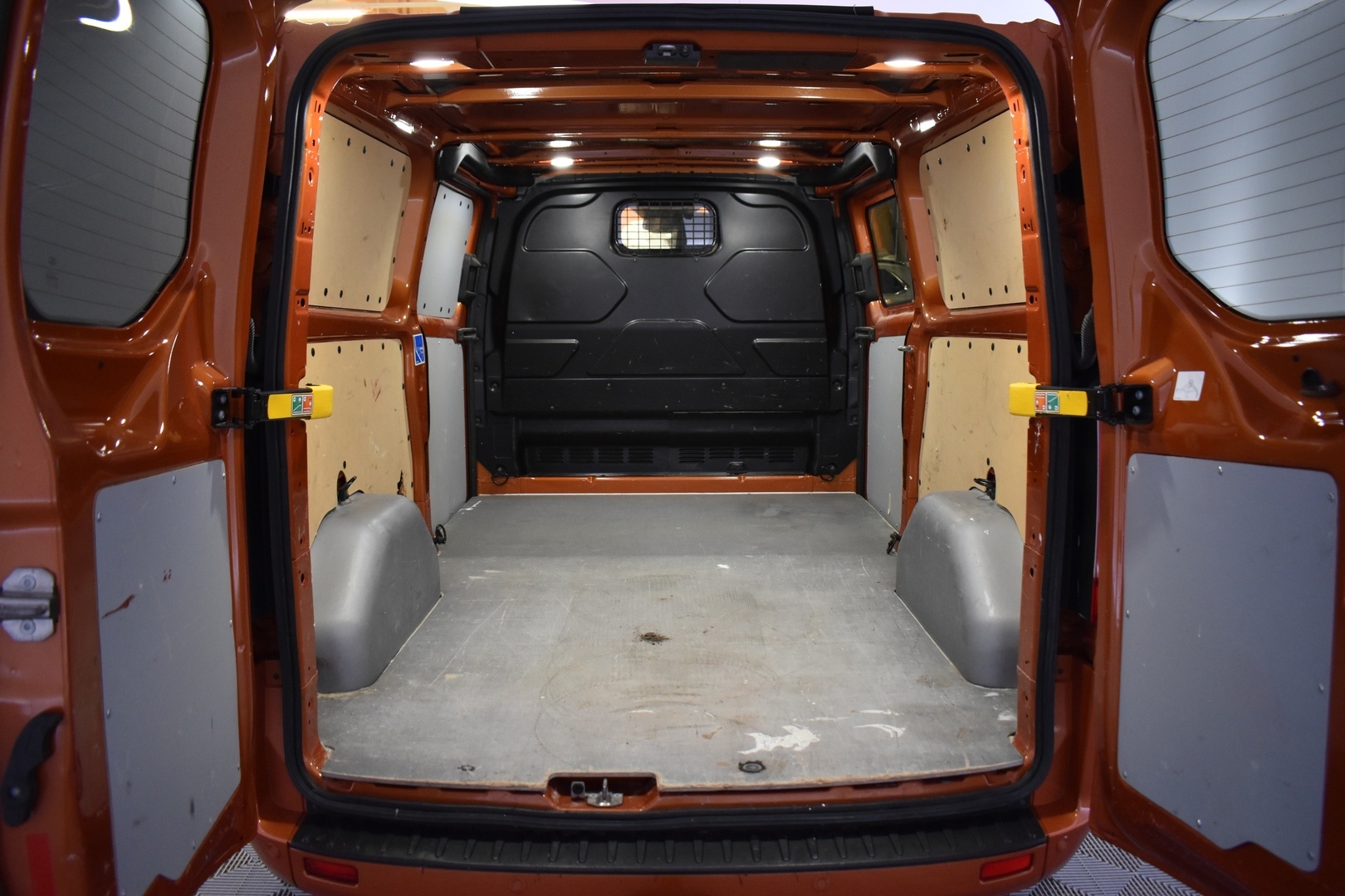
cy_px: 448
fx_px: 1009
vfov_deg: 47.9
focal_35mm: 27
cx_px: 672
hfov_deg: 67.4
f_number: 3.5
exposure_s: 1/60
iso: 1400
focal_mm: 18
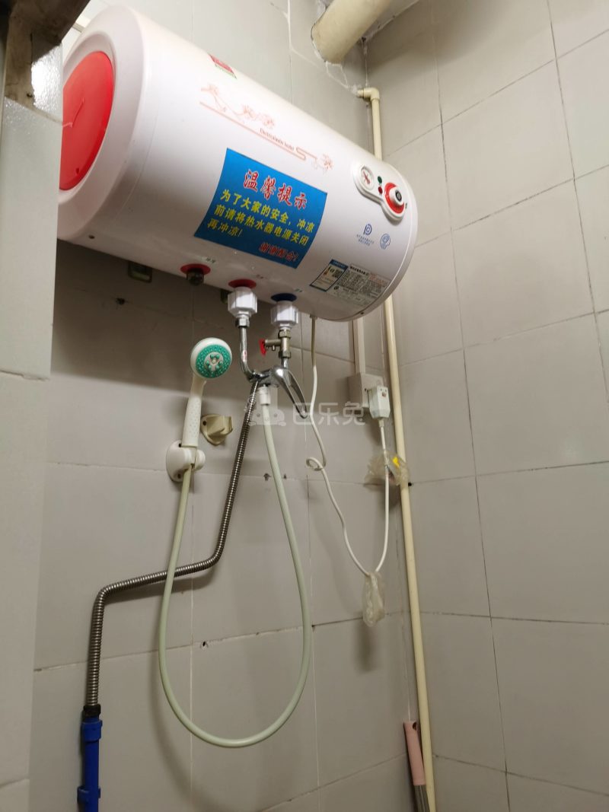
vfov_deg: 65.3
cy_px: 406
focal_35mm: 27
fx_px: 633
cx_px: 304
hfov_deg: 51.3
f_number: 1.6
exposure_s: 1/50
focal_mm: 5.56
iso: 200
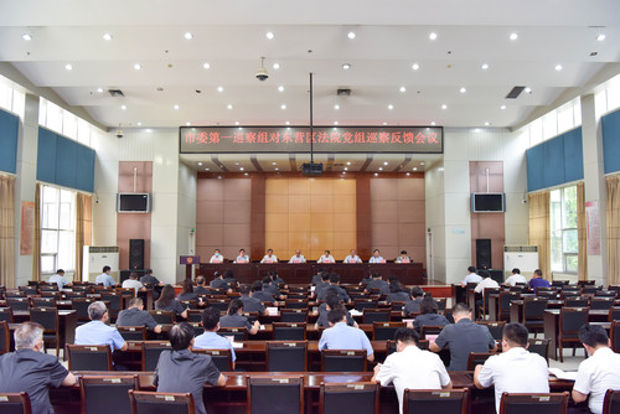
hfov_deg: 61.9
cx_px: 310
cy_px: 207
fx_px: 517
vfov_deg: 43.7
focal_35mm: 30
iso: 1400
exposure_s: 1/125
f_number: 5
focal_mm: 30
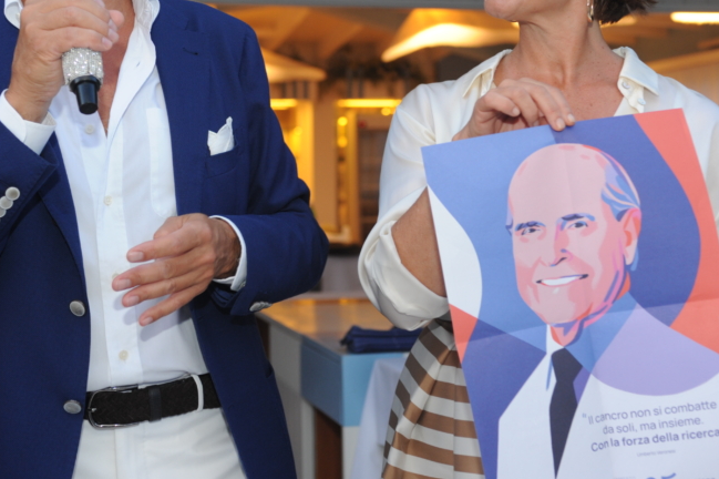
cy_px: 133
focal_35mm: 71
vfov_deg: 19.1
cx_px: 325
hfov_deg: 28.5
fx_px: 1417
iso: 800
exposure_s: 1/60
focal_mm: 45
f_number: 4
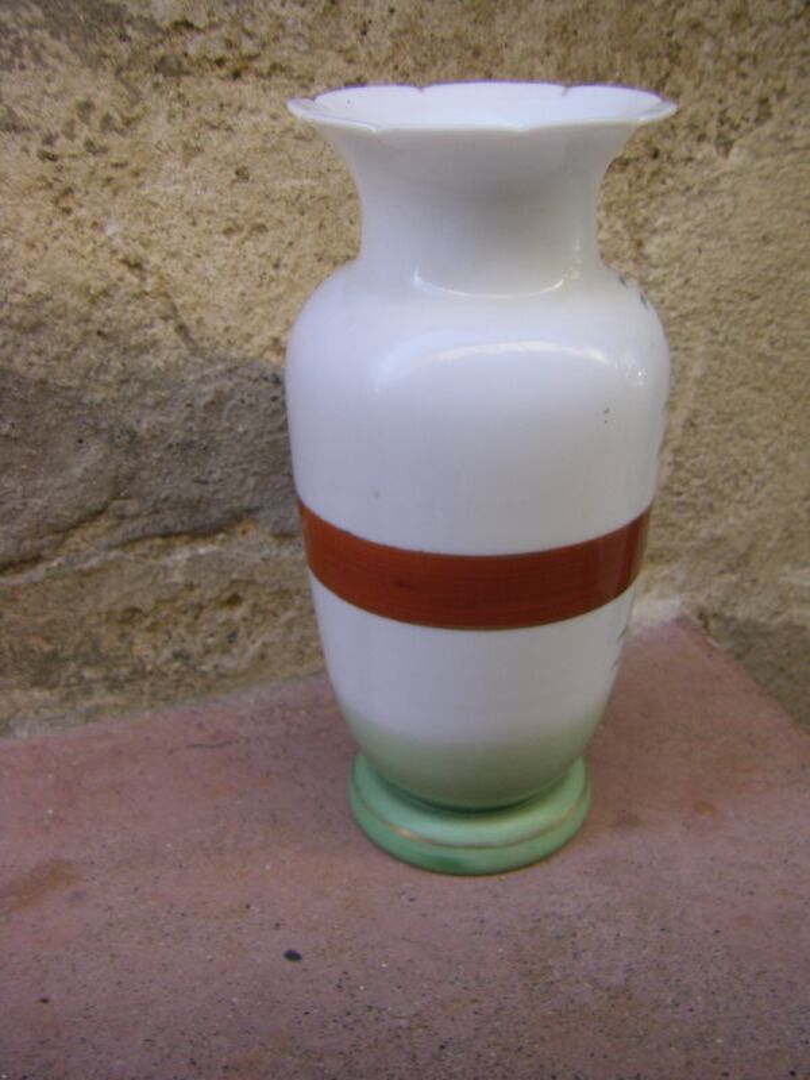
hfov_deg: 37.7
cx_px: 405
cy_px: 540
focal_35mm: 38
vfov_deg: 49.0
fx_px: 1186
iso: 160
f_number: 3.5
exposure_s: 1/100
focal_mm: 6.3
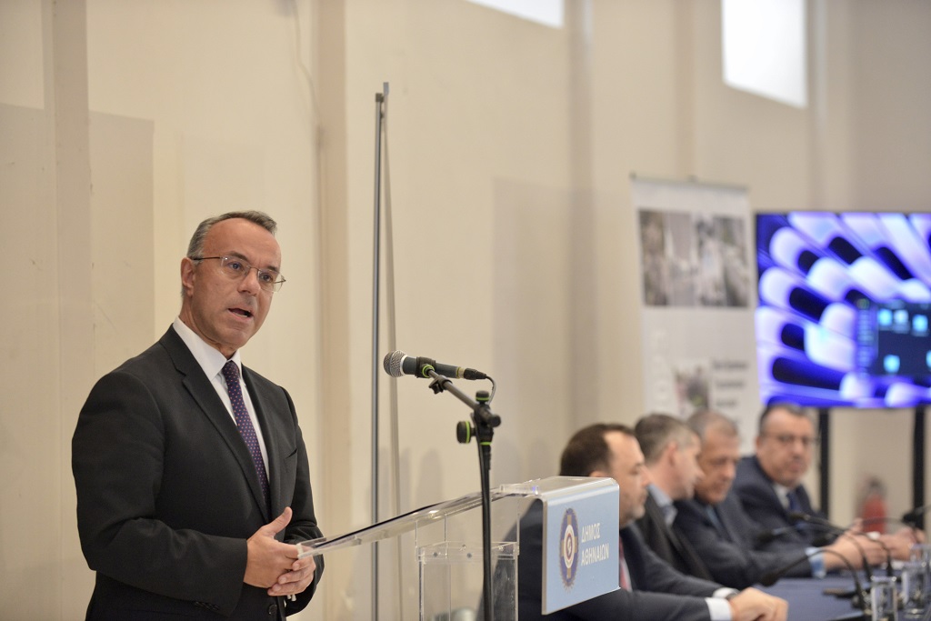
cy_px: 310
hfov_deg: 15.8
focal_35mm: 130
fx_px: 3362
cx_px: 466
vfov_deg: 10.6
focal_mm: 130
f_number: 3.5
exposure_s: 1/125
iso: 3200
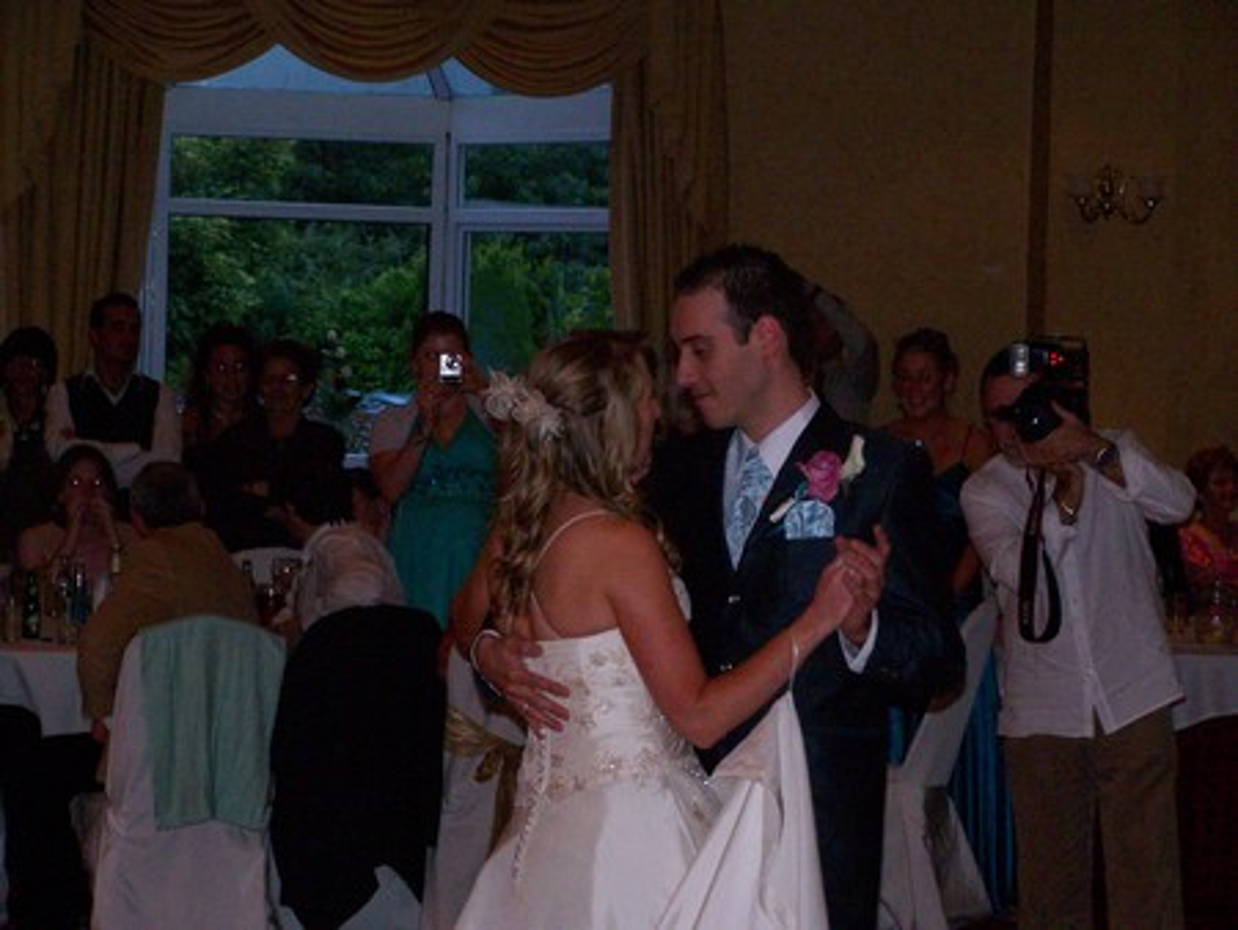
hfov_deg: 15.4
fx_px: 4580
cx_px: 619
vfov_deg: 11.6
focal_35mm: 128
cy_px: 465
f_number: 3.2
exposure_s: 1/100
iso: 400
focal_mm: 21.2
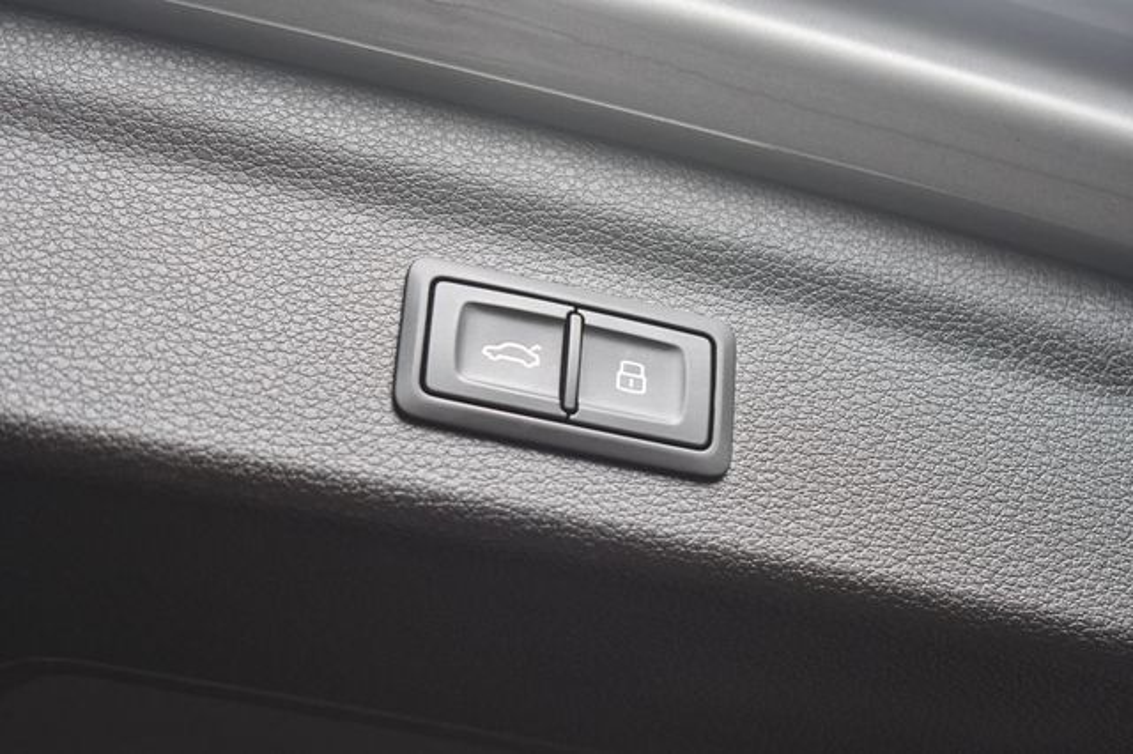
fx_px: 2579
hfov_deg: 24.8
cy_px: 377
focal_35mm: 82
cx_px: 566
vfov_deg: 16.6
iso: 1250
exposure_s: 1/125
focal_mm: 55
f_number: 5.6
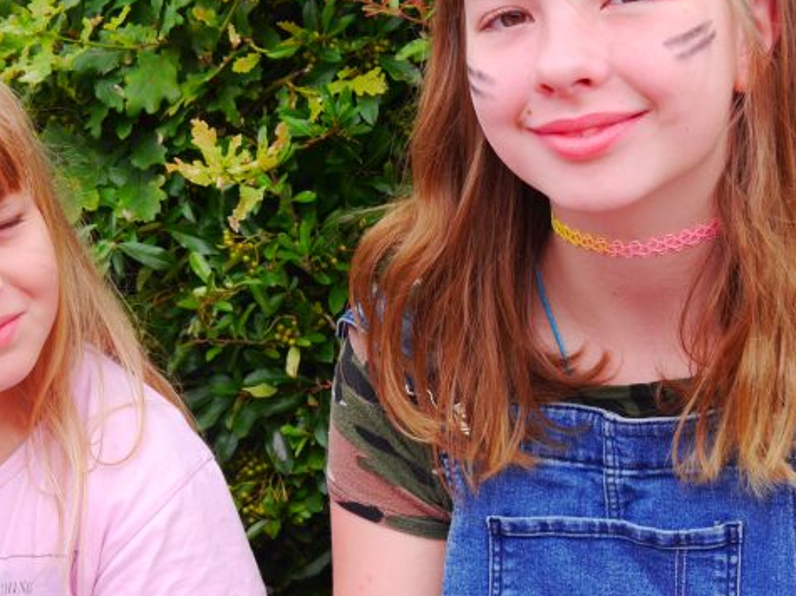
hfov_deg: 19.4
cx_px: 312
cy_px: 283
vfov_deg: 14.6
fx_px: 2322
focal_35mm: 101
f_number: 5
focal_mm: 24
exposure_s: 1/160
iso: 160
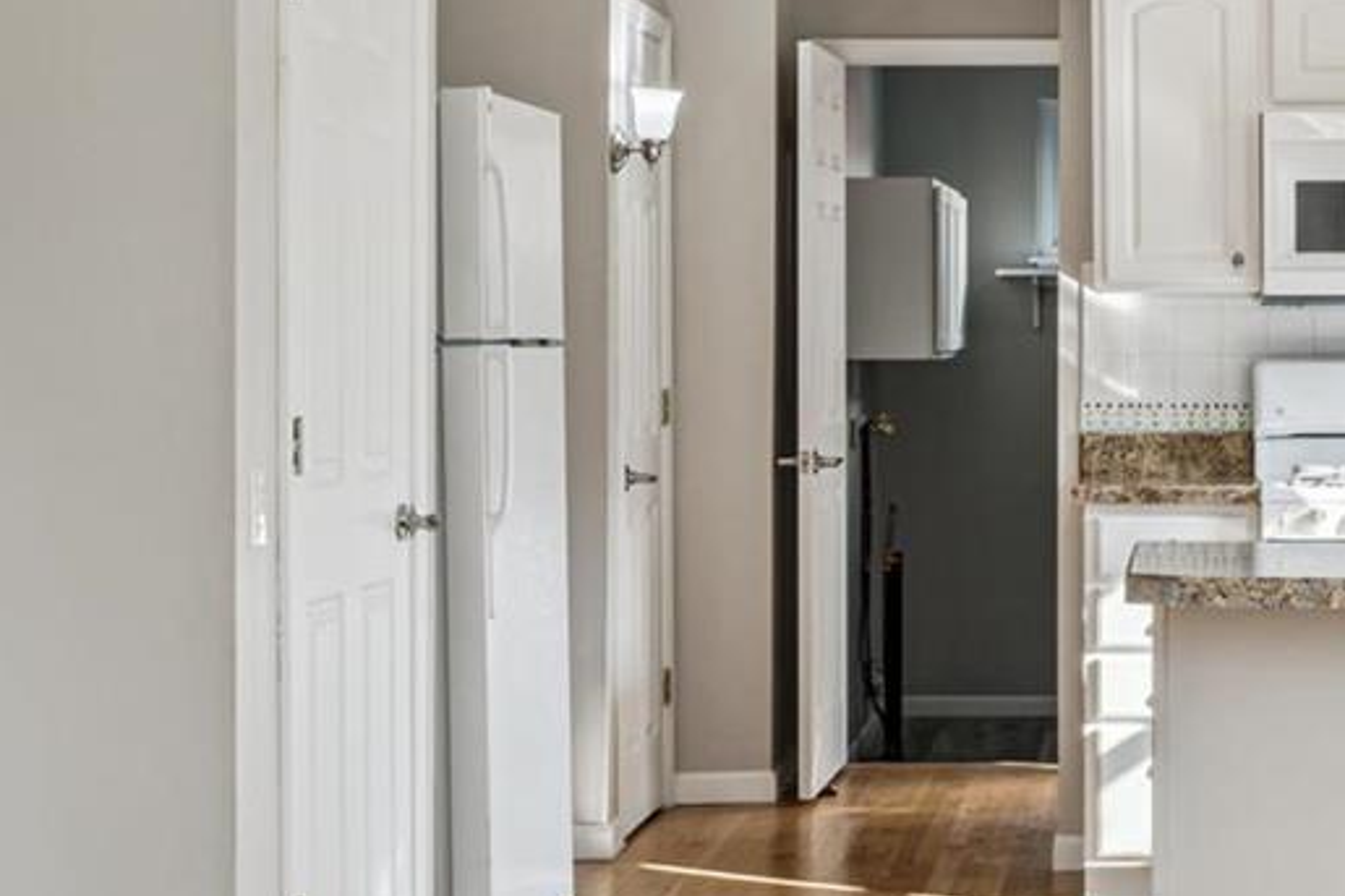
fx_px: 3249
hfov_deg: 22.9
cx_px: 1162
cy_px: 298
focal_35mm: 87
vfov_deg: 15.7
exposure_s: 1/20
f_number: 8
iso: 100
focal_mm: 28
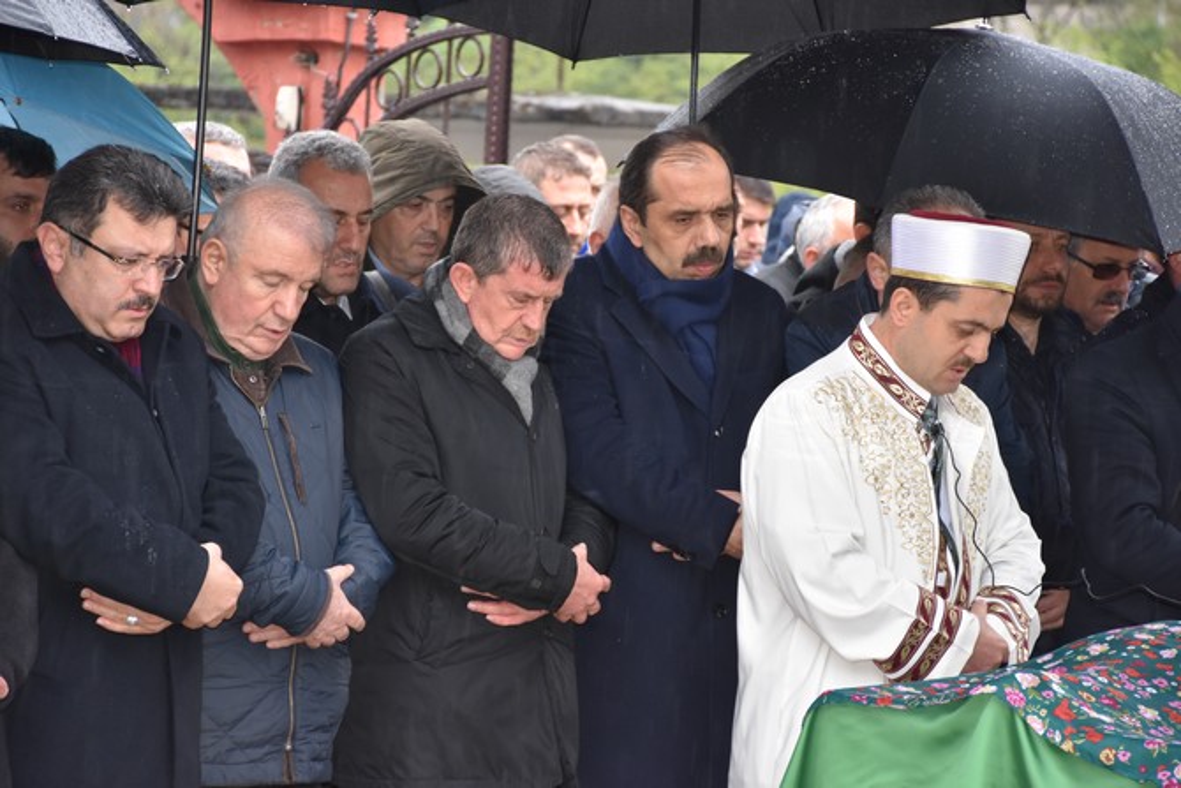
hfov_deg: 14.4
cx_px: 590
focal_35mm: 142
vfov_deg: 9.6
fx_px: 4675
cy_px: 394
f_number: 5.3
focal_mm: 95
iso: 800
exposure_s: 1/100
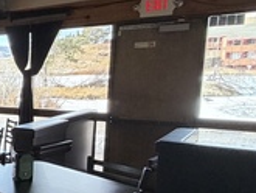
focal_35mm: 51
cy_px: 120
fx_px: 377
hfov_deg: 25.1
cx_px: -155
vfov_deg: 28.5
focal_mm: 2.22
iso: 200
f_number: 2.2
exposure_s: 1/120
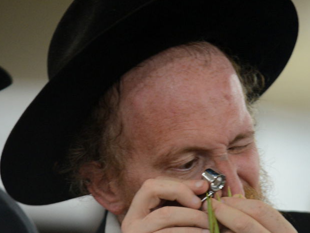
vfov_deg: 3.1
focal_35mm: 476
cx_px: 236
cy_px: 137
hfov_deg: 4.2
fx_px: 4264
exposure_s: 1/125
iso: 3200
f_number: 4
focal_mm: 300
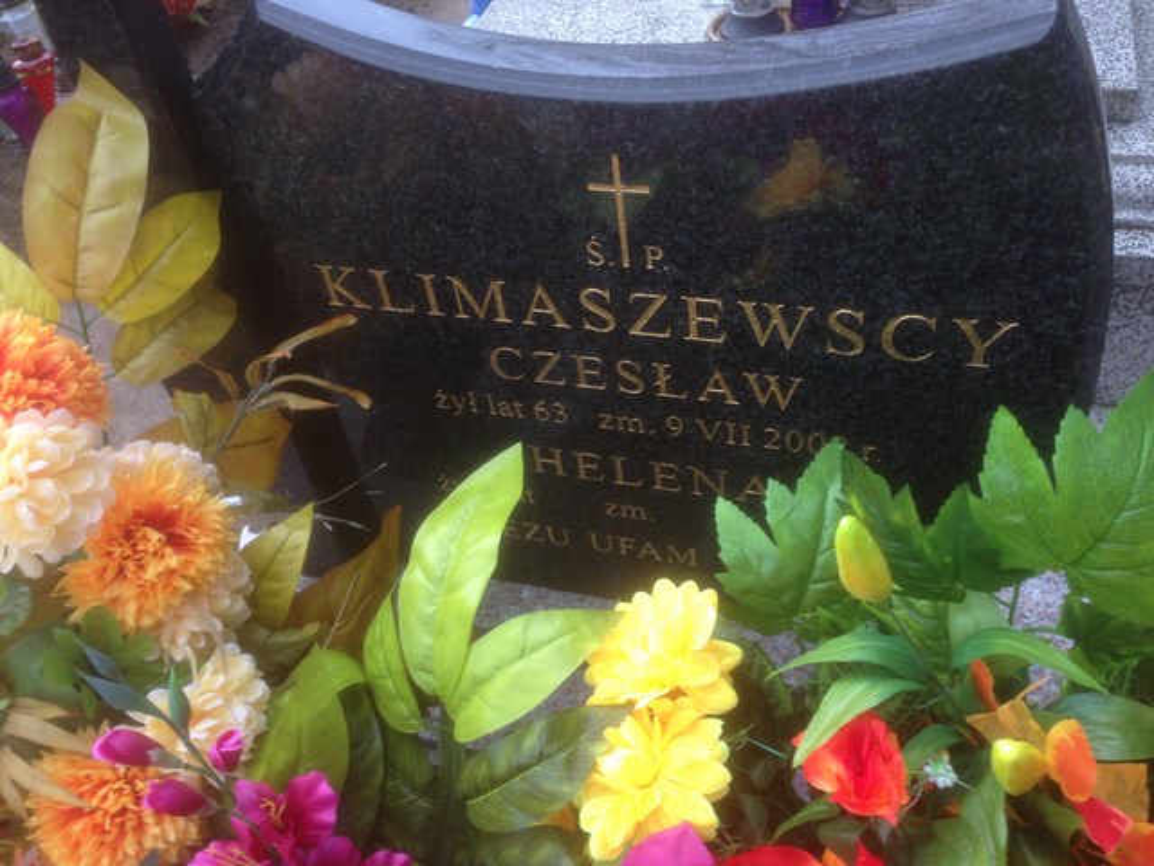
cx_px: 577
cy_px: 433
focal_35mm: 33
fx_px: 1100
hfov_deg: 55.4
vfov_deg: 42.9
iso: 50
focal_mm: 4.12
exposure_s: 1/60
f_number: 2.4
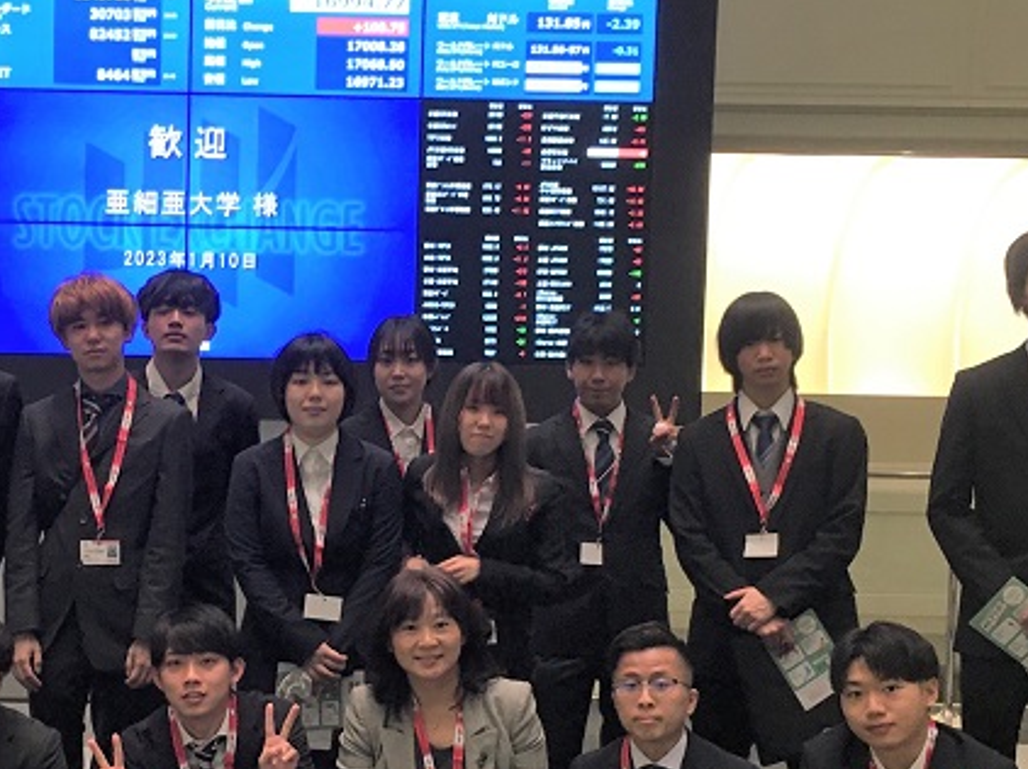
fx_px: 1959
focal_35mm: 66
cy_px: 513
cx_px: 248
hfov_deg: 28.9
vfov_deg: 22.1
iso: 80
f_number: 2.2
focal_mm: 4.15
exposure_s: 1/30
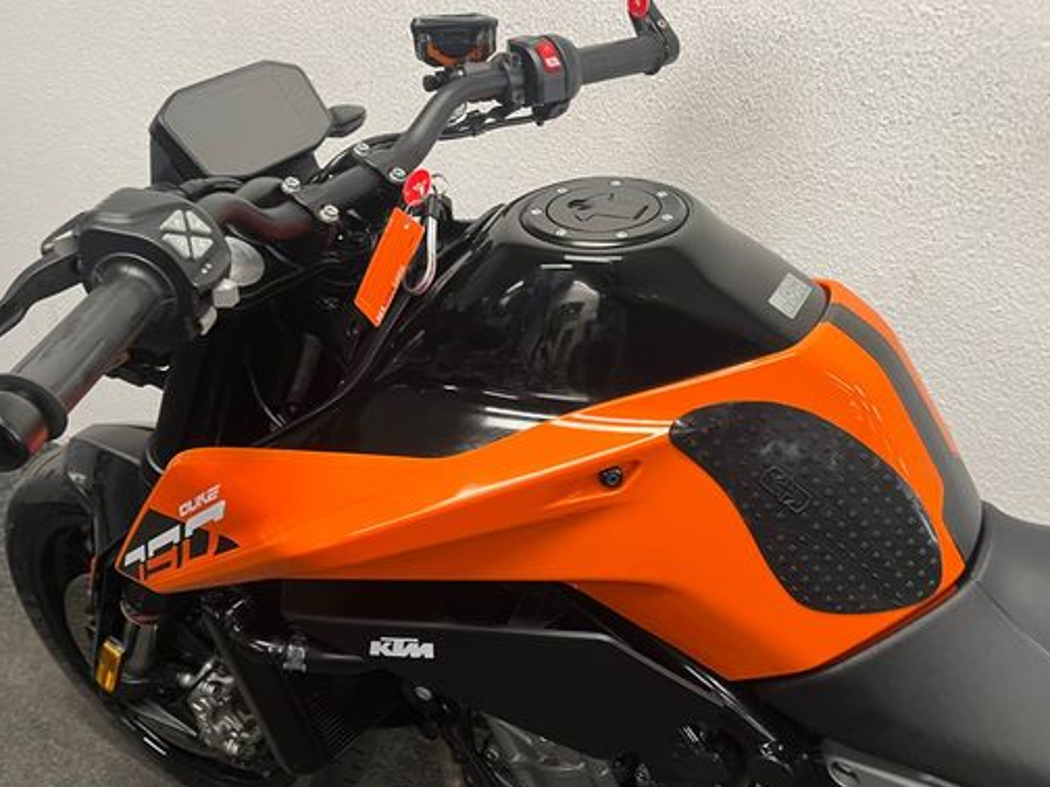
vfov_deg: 42.9
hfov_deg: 55.3
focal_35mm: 33
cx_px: 544
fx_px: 1001
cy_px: 431
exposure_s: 1/50
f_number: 1.6
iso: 100
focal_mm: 5.1
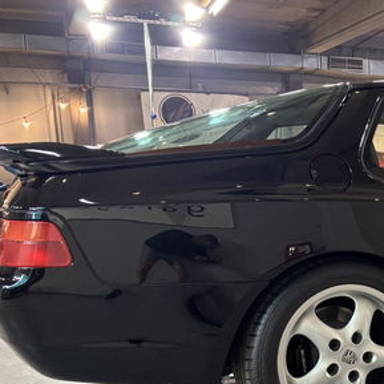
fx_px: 766
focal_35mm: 61
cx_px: 416
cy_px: 319
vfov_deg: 27.5
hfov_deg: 26.1
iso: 250
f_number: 1.6
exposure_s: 1/50
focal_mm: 5.96
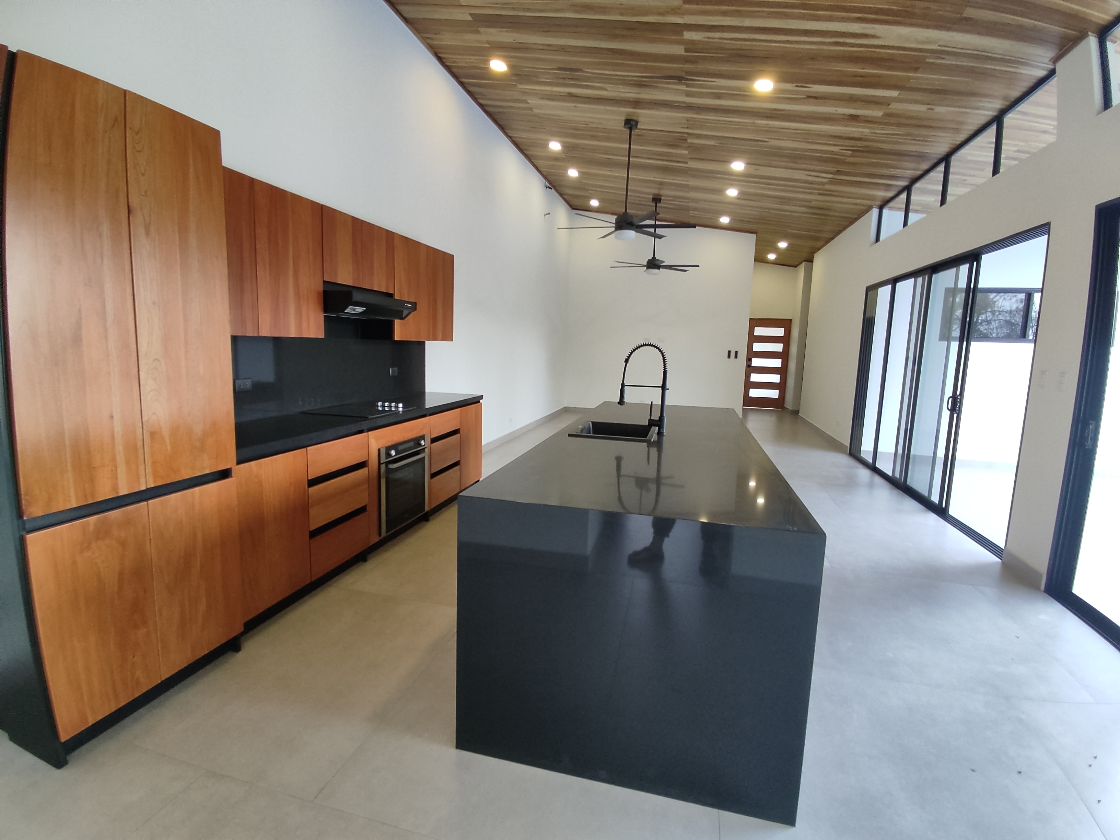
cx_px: 560
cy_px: 420
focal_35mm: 15
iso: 126
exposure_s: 1/50
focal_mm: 1.6
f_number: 2.2
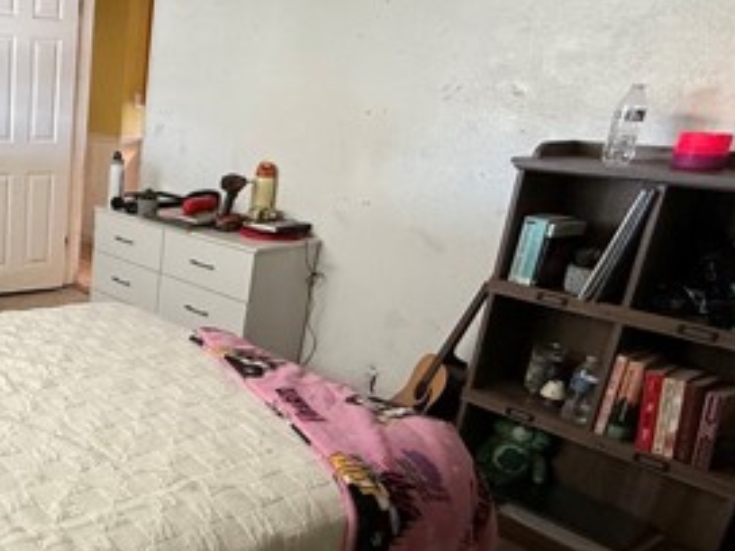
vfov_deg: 42.8
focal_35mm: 33
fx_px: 701
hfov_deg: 47.4
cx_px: 24
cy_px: 321
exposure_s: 1/60
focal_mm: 2.22
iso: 400
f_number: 2.2
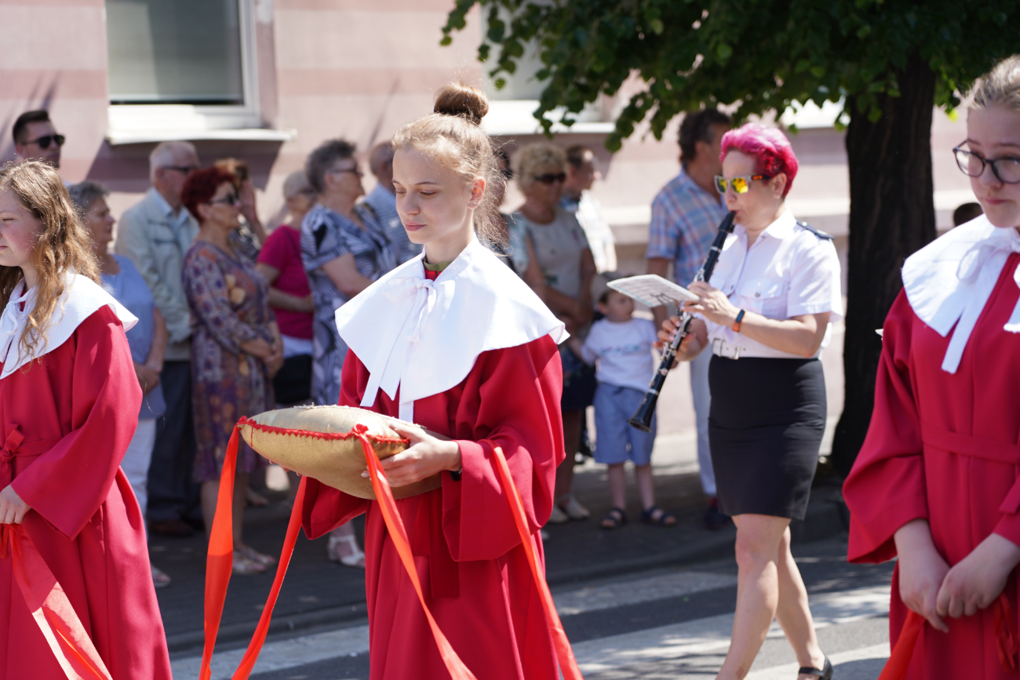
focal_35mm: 105
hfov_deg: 19.5
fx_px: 2975
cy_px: 340
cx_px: 510
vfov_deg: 13.0
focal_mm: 105
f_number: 4
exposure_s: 1/320
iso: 100
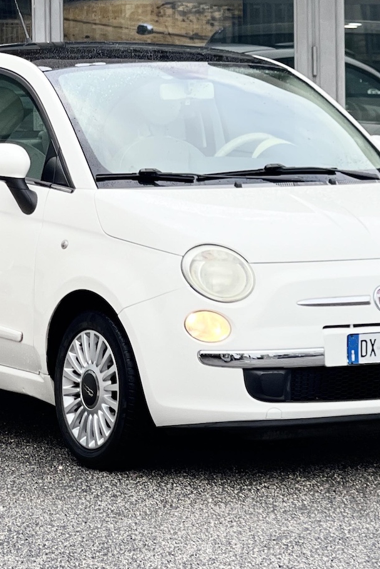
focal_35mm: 114
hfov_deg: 12.0
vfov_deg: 17.9
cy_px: 229
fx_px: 1804
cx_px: 161
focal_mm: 7.5
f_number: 2.2
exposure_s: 1/121
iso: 25
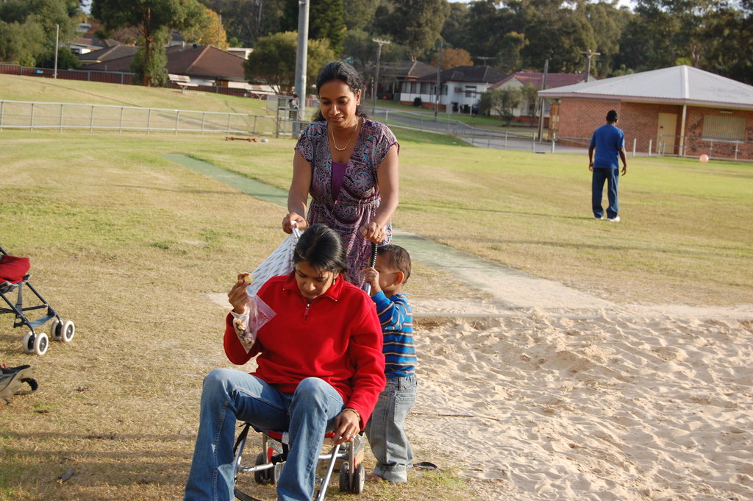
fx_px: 1317
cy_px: 250
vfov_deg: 21.5
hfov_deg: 31.9
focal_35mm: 63
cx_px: 376
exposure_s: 1/200
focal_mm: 42
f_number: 7.1
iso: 200
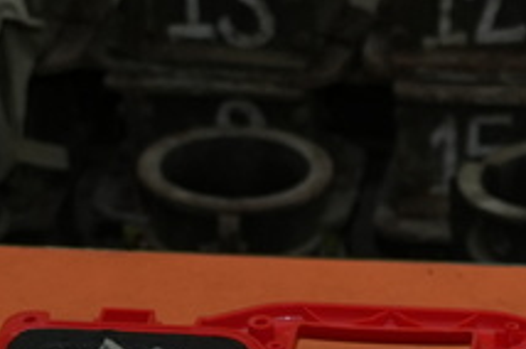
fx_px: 3064
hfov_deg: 9.5
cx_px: 848
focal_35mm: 210
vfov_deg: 6.4
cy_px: 666
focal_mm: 32
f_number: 4.5
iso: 640
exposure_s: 1/160
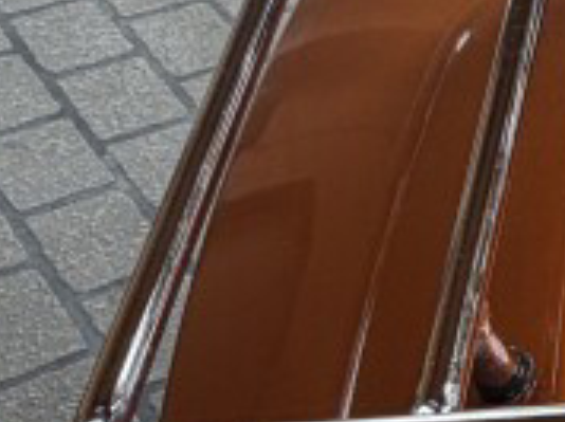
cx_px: 833
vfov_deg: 17.5
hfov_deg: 20.2
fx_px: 1369
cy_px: 216
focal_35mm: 84
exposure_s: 1/121
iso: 64
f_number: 2.2
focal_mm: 2.22
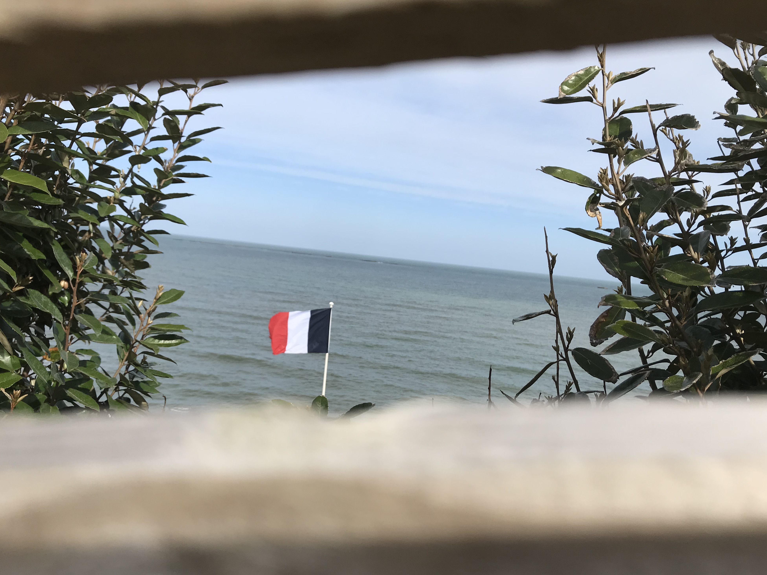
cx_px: 378
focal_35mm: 29
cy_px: 293
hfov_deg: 61.7
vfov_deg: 48.2
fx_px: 643
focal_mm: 3.99
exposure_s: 1/3300
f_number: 1.8
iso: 20
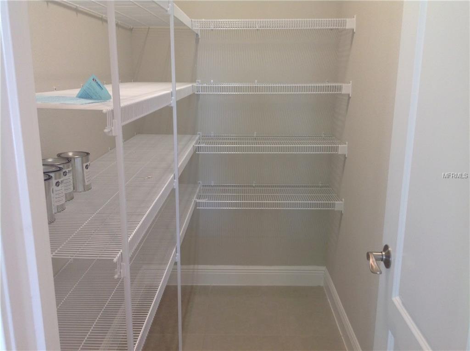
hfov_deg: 52.7
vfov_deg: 40.6
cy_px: 176
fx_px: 474
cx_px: 235
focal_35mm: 35
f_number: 2.4
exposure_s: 1/15
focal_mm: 4.28
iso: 64
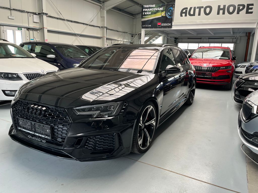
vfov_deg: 53.1
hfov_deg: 67.3
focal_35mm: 26
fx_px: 194
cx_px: 129
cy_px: 96
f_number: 1.6
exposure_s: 1/121
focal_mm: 5.1
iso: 80
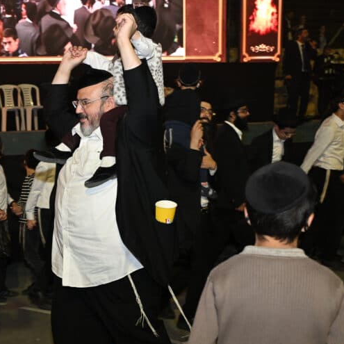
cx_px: 63
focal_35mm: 58
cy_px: 213
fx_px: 652
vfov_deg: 29.4
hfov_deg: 28.8
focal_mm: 33
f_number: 4.5
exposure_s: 1/125
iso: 1600
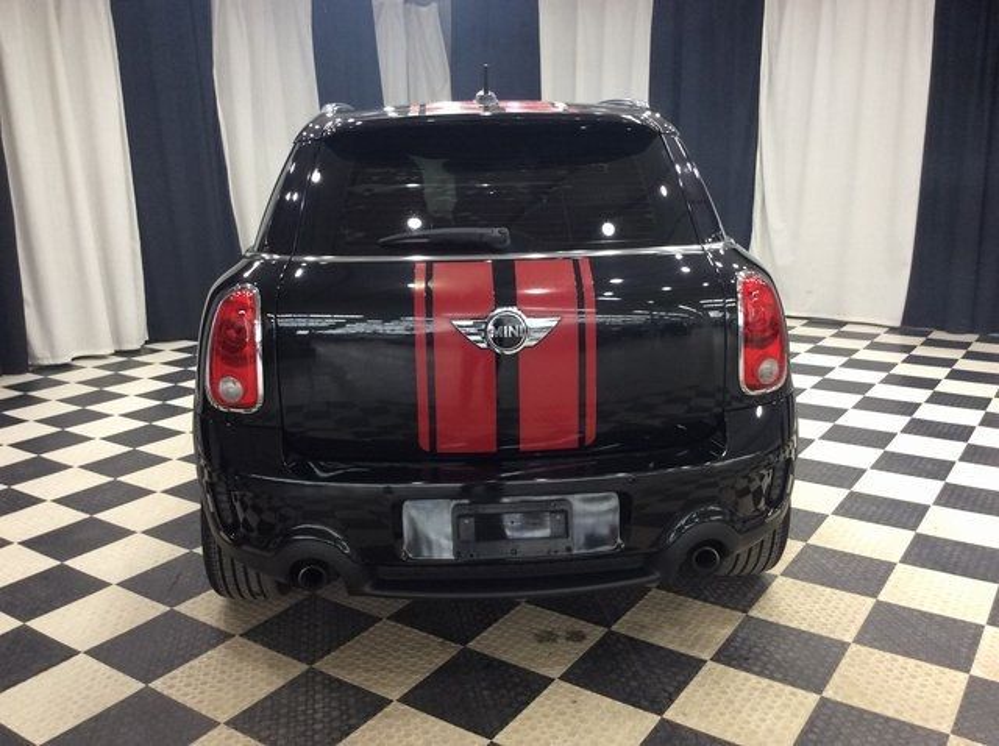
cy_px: 373
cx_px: 500
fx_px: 922
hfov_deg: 56.9
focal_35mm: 32
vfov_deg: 44.1
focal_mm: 3.3
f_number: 2.4
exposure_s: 1/24
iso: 80
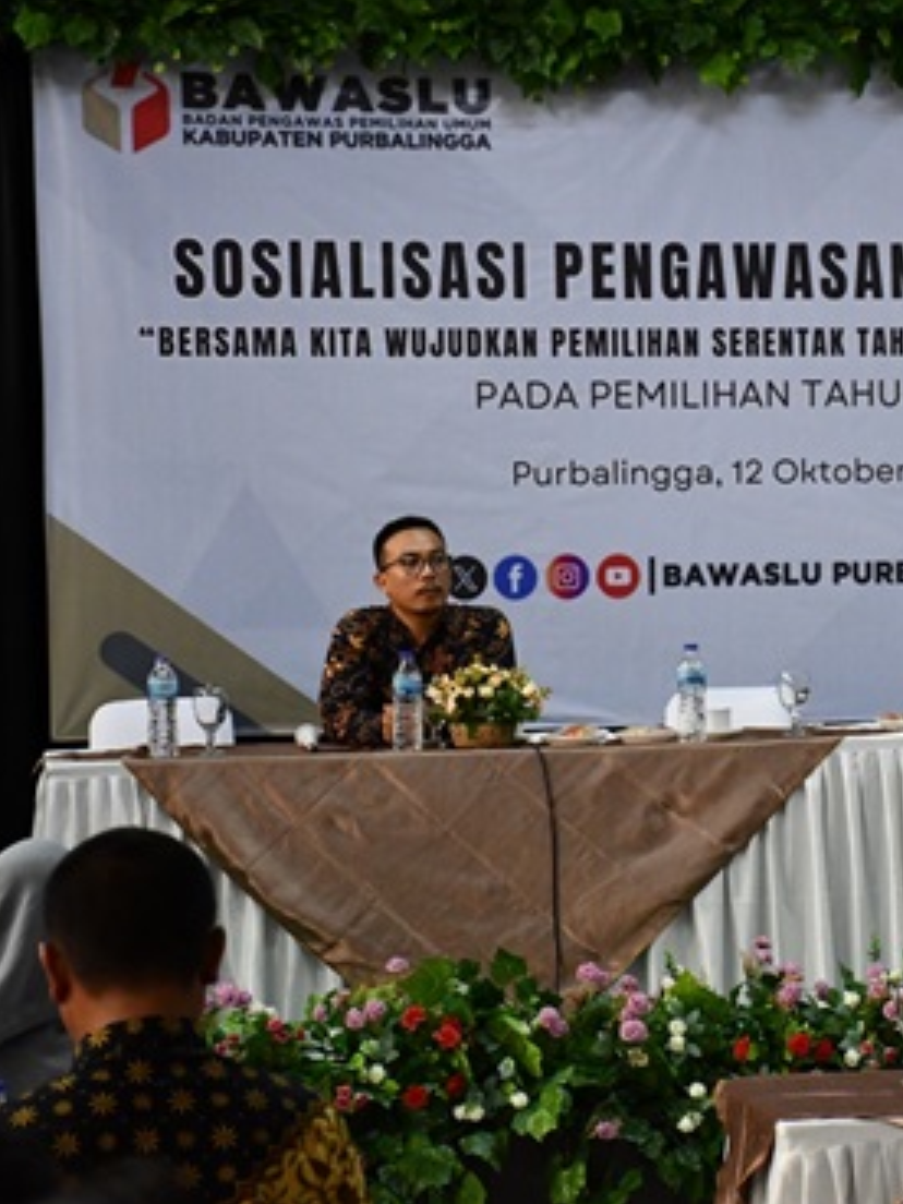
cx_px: 887
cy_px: 600
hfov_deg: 10.9
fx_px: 4696
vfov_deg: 14.6
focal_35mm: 135
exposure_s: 1/125
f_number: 5
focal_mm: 62
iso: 4000
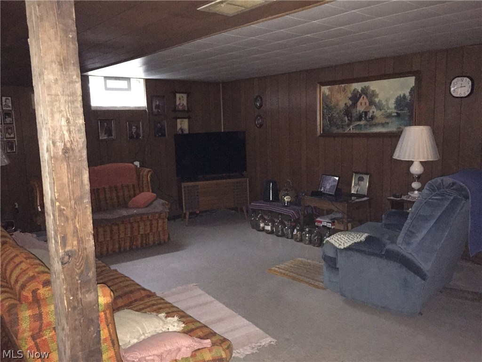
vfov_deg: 48.2
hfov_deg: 61.7
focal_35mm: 29
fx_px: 404
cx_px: 241
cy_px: 181
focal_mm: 4.15
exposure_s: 1/16
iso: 1250
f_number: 2.2
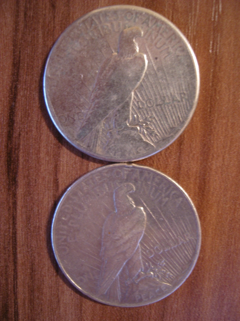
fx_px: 314
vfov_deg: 54.0
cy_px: 160
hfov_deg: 41.8
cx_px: 120
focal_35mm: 34
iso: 200
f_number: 2.8
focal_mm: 7.3
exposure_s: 1/2
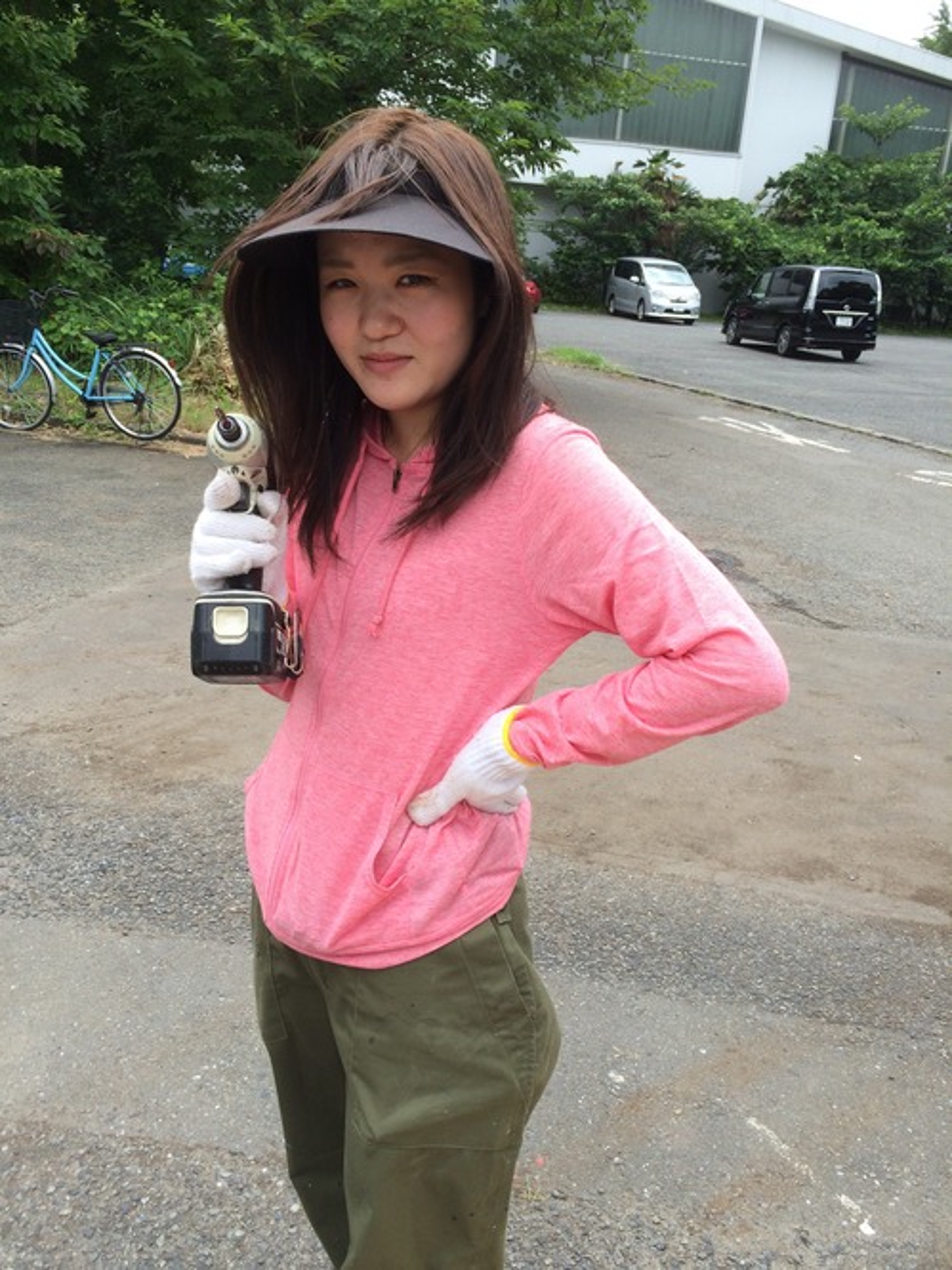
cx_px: 476
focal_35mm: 29
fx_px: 1064
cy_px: 635
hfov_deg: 48.2
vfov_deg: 61.7
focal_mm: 4.15
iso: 32
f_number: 2.2
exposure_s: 1/733
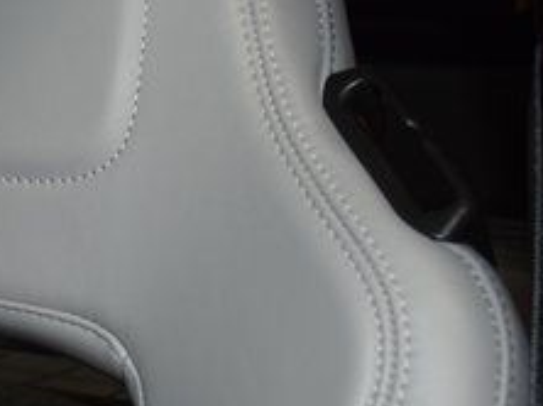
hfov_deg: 18.9
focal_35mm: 100
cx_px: -56
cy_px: 126
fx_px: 1567
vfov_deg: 14.7
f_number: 3.8
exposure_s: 1/80
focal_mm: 24
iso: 900
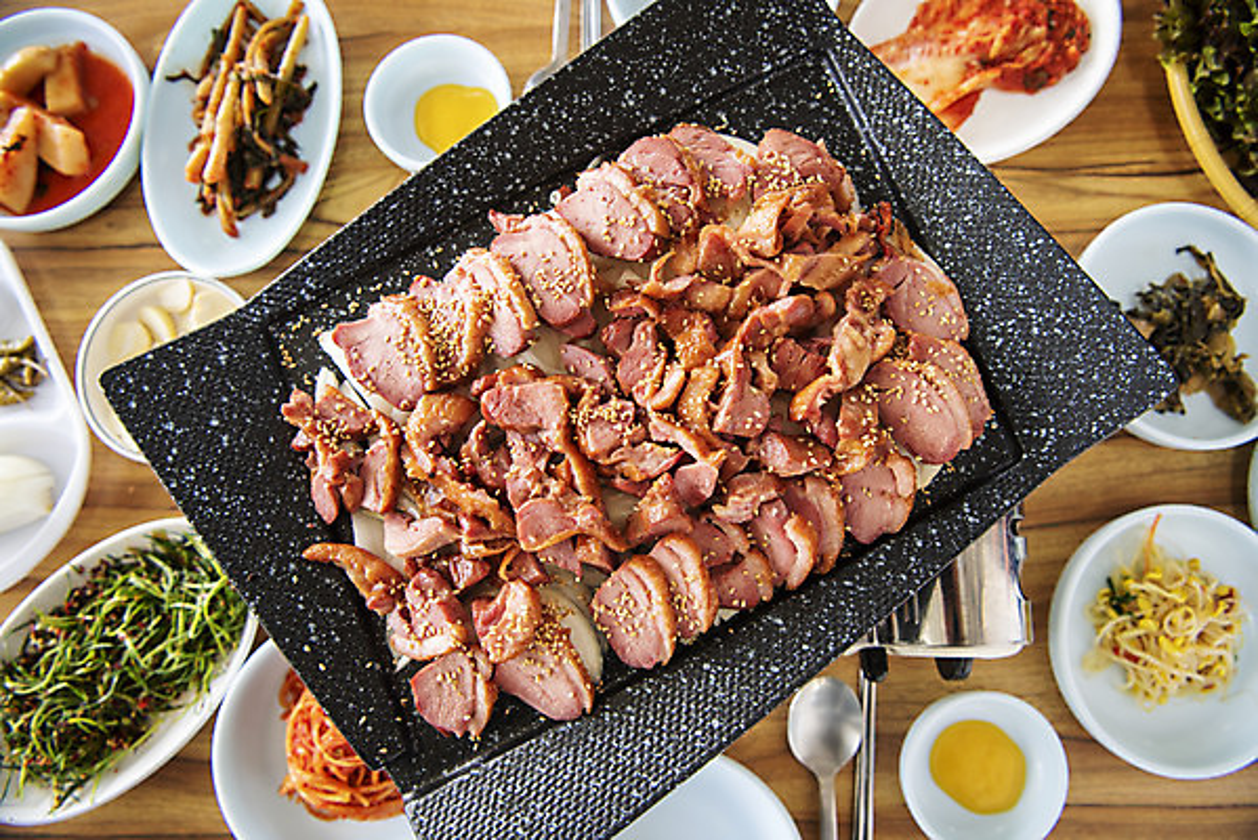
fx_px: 839
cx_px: 629
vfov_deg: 53.2
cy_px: 420
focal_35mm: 24
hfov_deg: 73.7
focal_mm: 24
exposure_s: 1/80
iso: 400
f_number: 4
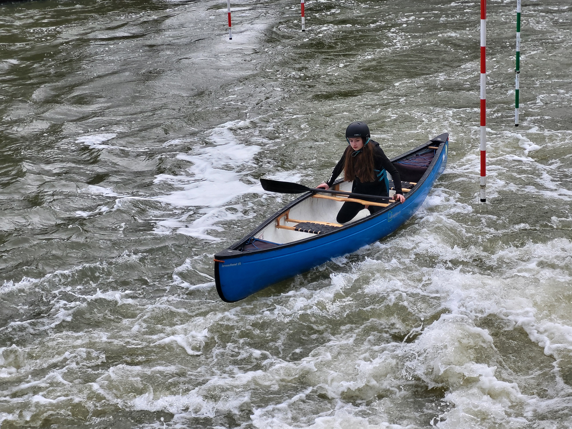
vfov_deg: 19.4
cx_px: 286
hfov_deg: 25.7
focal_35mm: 76
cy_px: 214
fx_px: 1256
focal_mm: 7.12
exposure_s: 1/352
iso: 25
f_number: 2.4
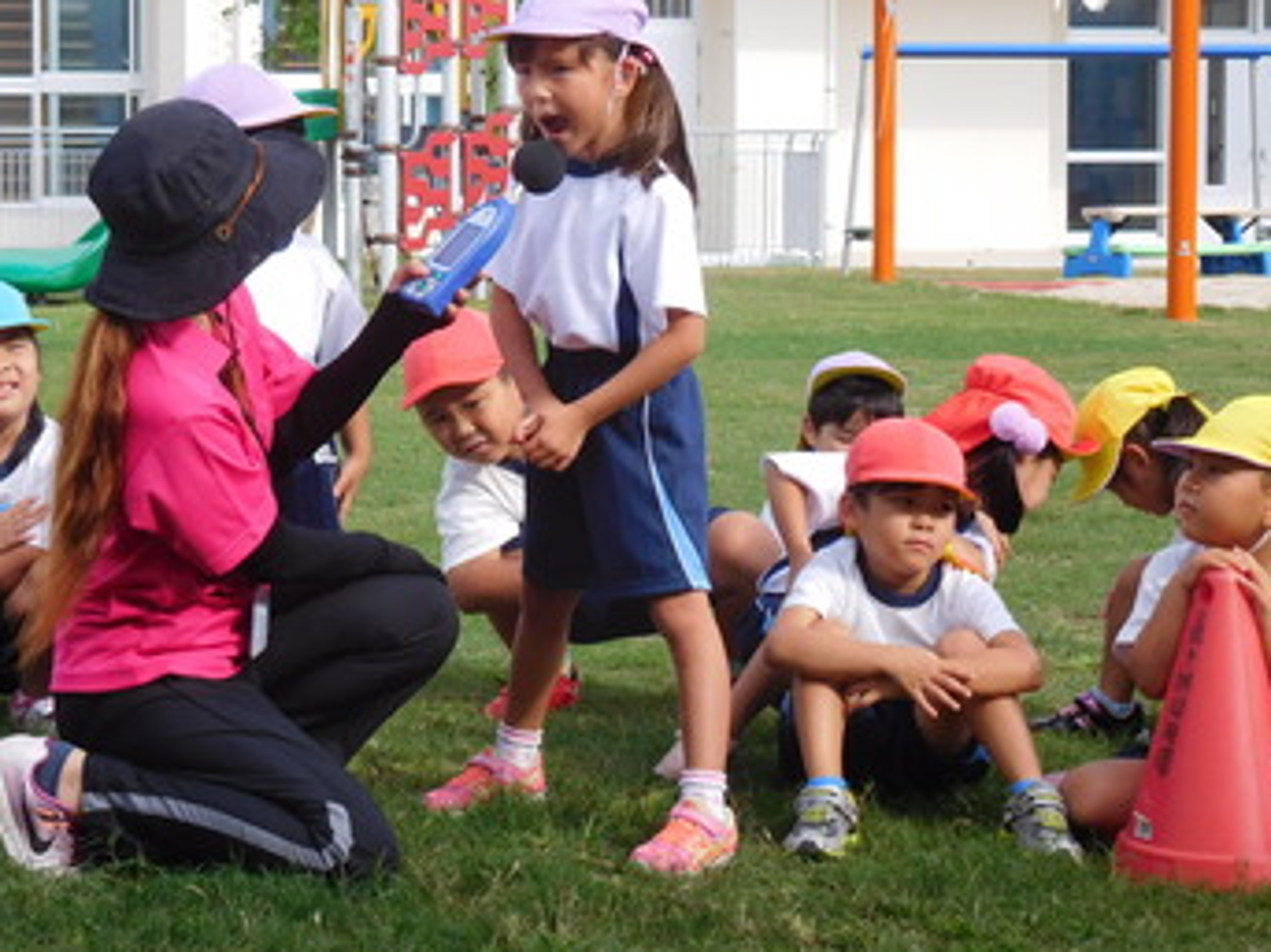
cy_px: 396
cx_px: 463
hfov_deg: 17.5
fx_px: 4111
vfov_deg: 13.2
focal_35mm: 112
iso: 125
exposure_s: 1/500
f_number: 4.6
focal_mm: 14.3
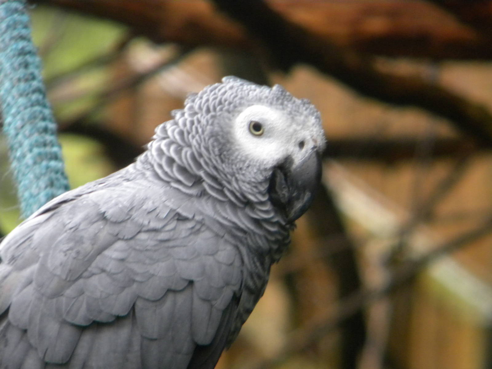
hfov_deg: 4.8
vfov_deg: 3.6
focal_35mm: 414
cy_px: 184
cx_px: 246
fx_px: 5884
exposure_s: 1/68
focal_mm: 75
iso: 400
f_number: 5.4
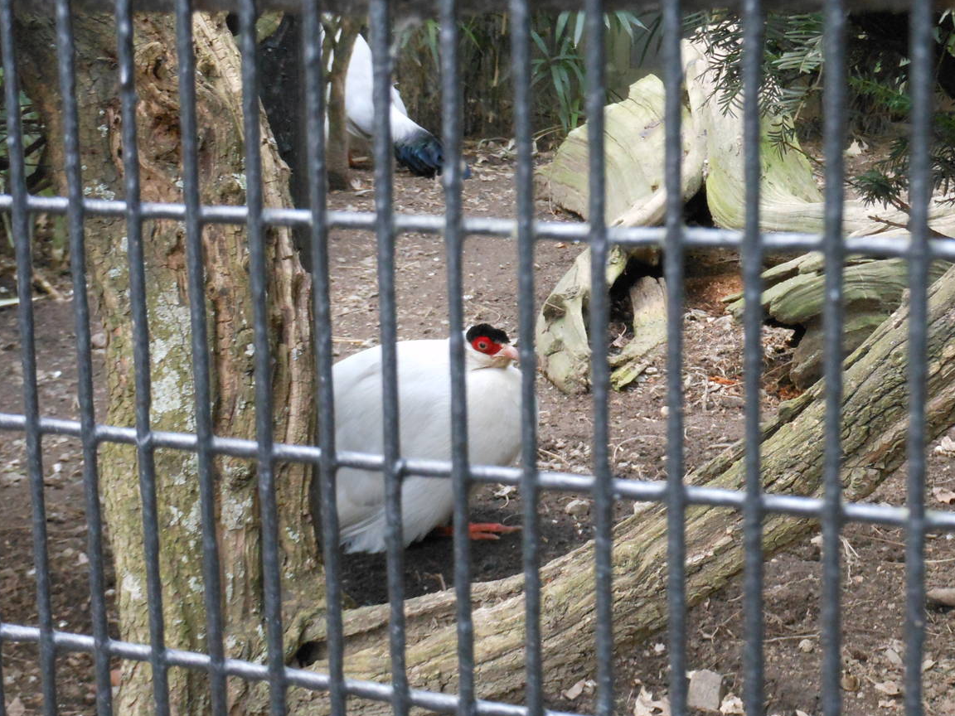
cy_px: 368
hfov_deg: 26.0
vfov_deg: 19.6
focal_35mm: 75
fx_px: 2069
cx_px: 538
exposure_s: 1/50
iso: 400
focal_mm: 9.6
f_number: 4.9
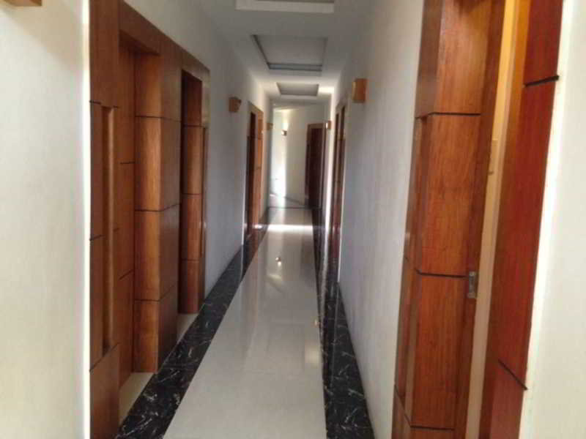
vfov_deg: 42.9
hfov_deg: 55.4
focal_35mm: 33
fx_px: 559
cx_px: 293
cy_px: 220
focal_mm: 4.13
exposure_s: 1/20
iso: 320
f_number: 2.4
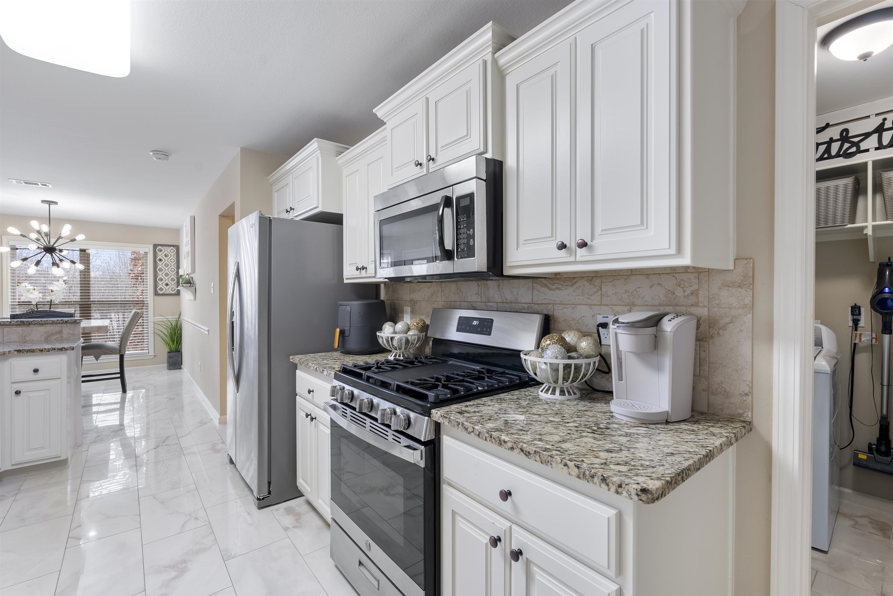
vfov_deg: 73.8
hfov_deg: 96.7
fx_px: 397
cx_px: 446
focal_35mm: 16
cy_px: 298
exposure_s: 1/1.67
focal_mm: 16
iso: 250
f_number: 9
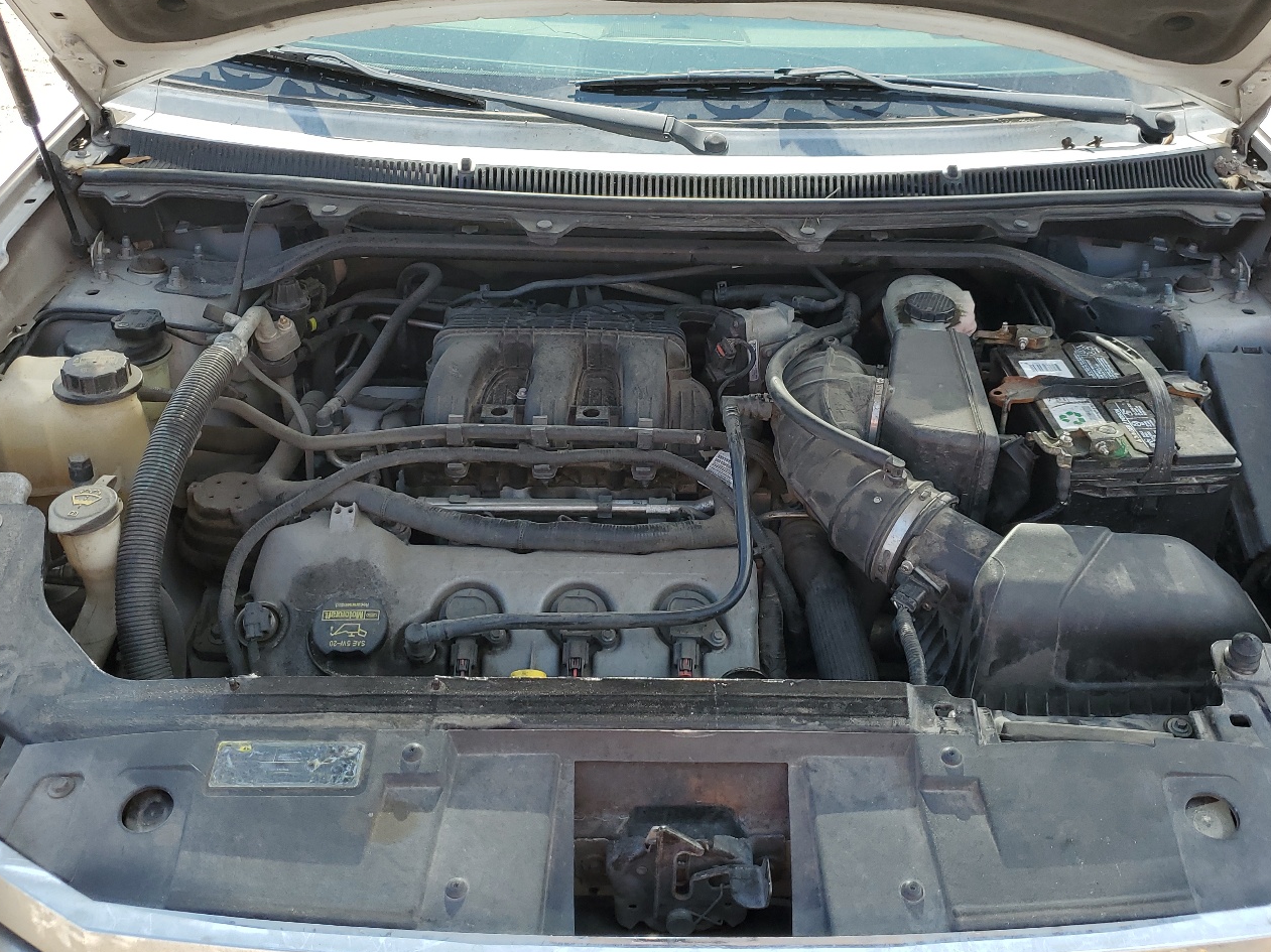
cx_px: 662
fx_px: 1211
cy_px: 448
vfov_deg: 42.9
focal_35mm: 33
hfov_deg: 55.3
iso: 50
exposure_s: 1/909
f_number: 1.5
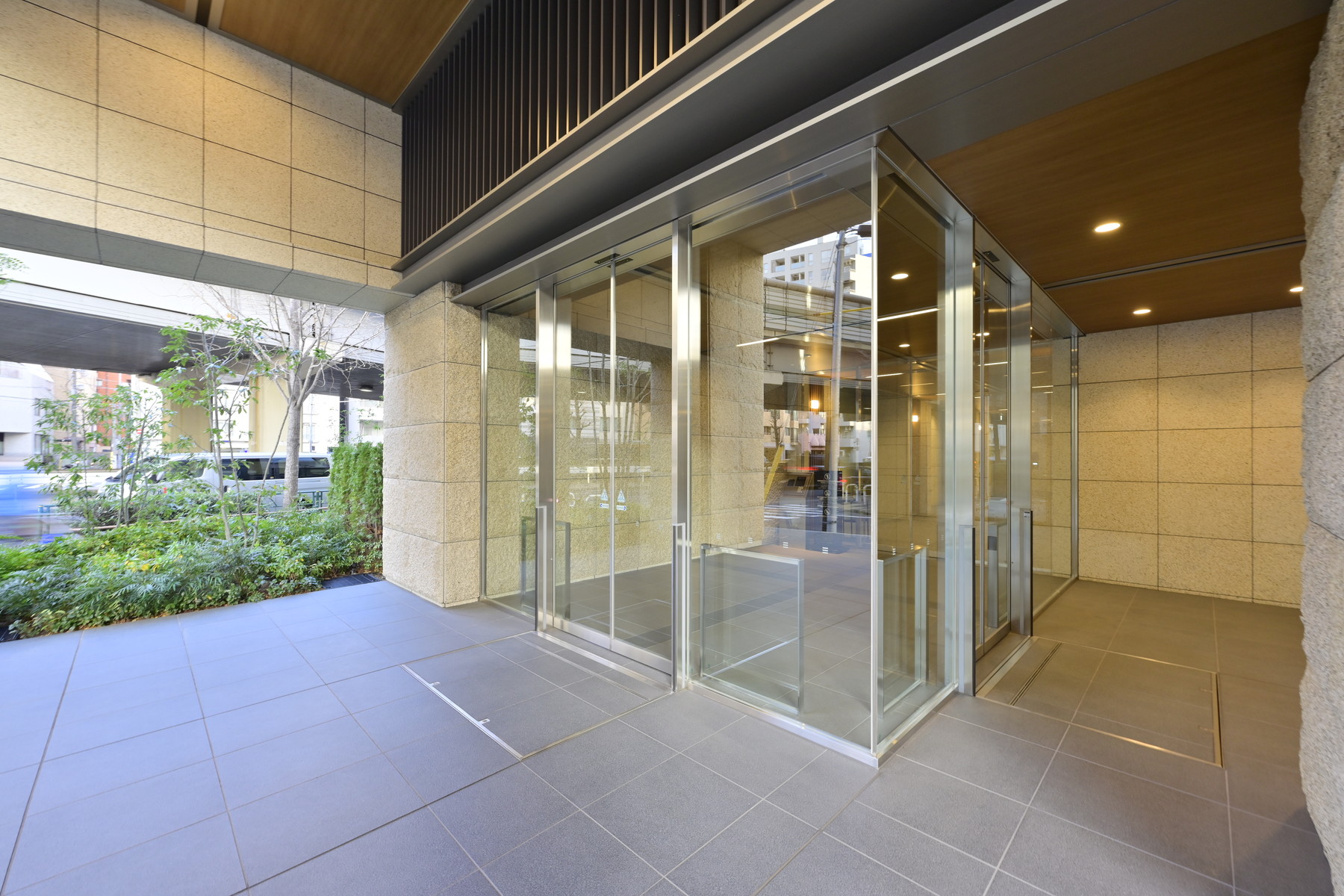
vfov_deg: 81.2
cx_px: 672
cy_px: 448
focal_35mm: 14
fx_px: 523
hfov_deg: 104.3
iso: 200
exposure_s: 1/8
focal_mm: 14
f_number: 7.1
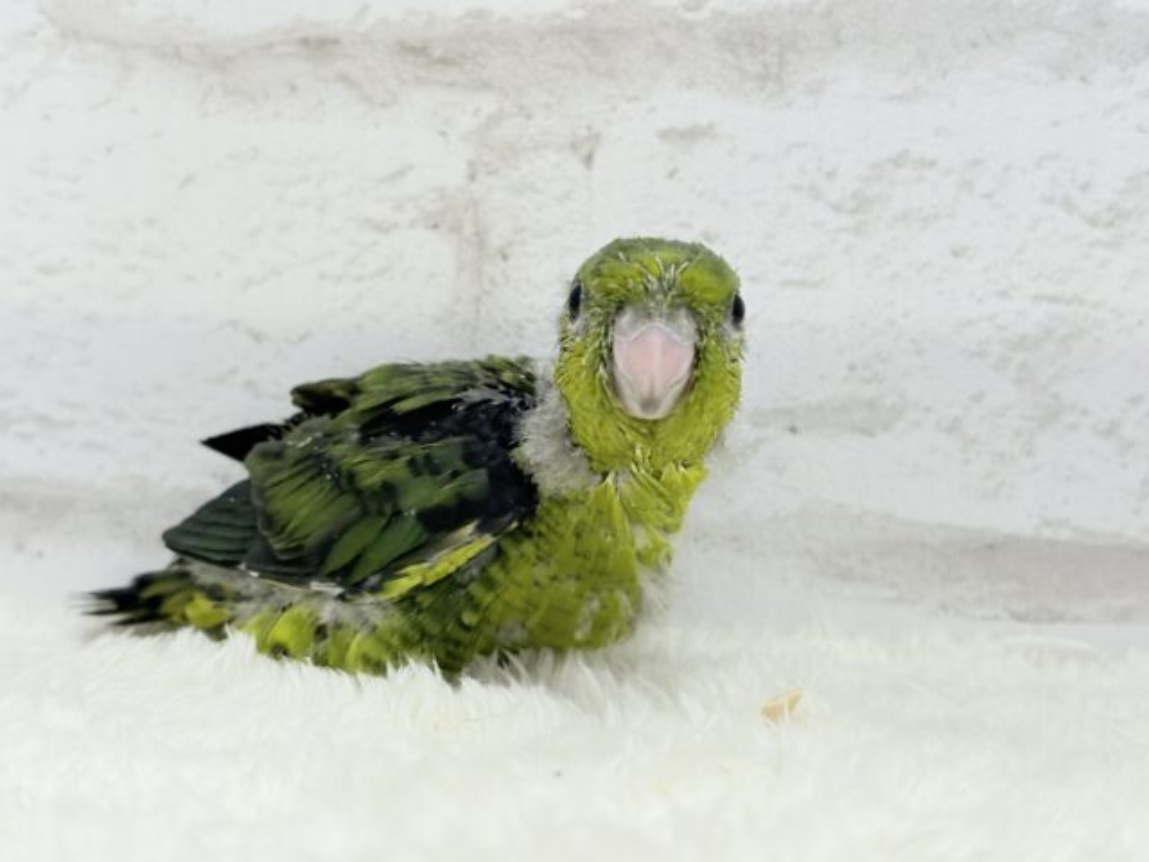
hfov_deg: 36.8
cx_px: 574
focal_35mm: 52
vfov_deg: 28.0
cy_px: 431
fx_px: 1726
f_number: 1.6
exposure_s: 1/100
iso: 100
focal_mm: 5.96
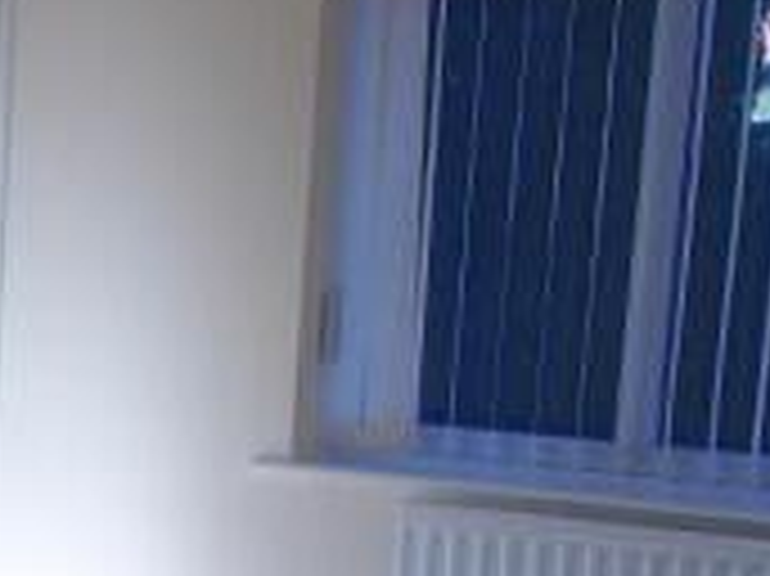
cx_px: -349
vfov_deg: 11.7
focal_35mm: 123
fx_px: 2734
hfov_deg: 15.0
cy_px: 736
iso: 80
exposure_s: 1/160
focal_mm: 6.5
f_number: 3.1
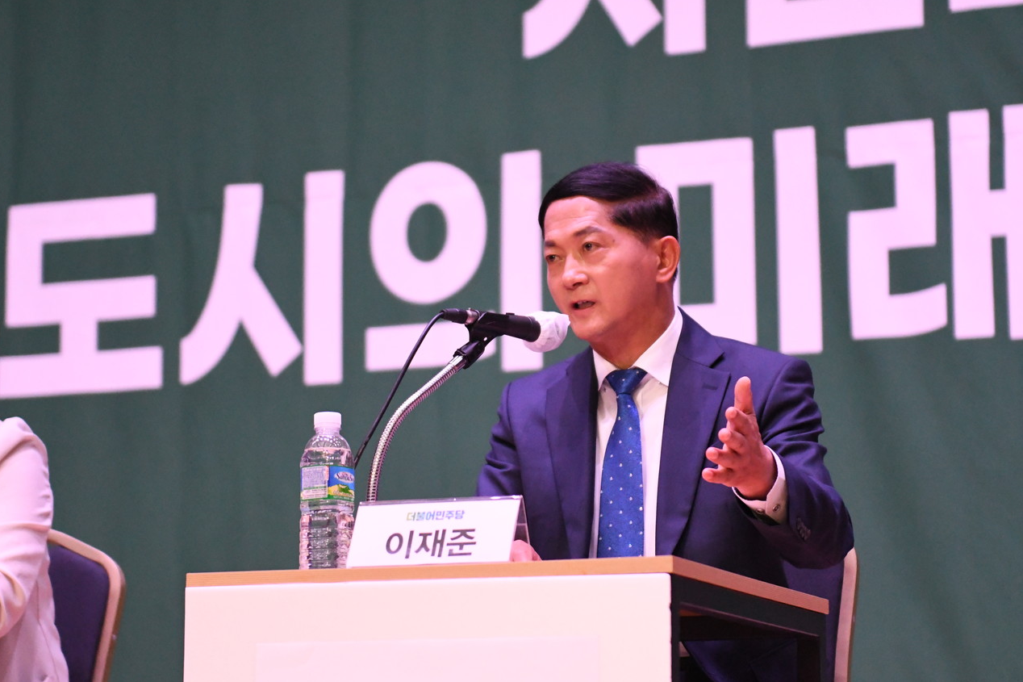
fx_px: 3012
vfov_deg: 12.9
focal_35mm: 106
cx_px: 507
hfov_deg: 19.3
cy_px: 339
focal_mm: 70
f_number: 2.8
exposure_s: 1/1600
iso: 8000
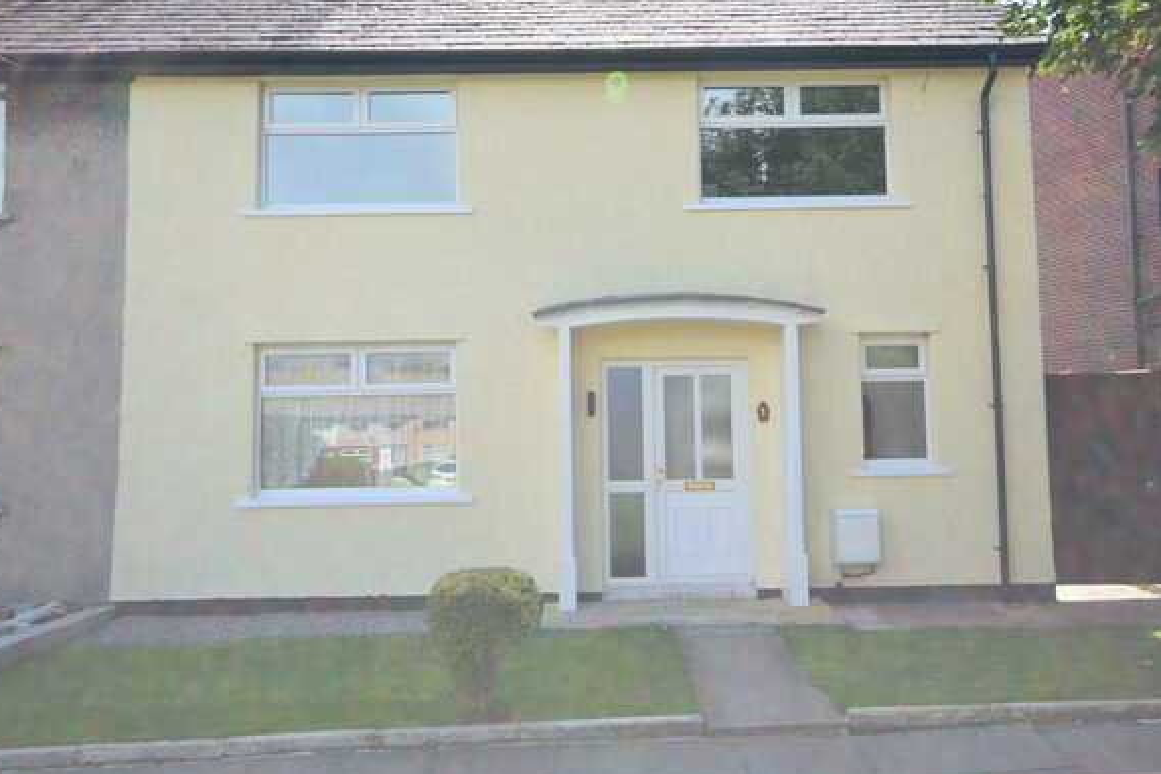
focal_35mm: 33
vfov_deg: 39.9
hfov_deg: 57.2
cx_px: 614
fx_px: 1064
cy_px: 333
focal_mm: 18
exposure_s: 1/250
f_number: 8
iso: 250
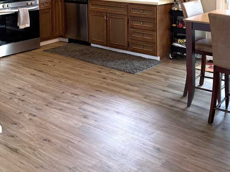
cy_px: -2
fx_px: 332
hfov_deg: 38.1
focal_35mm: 50
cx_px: 133
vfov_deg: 27.3
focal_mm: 6.76
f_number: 1.78
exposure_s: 1/120
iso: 160
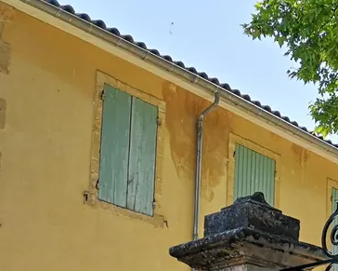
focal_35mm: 87
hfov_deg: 20.2
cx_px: 436
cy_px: 389
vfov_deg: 16.3
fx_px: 870
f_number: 1.8
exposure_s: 1/692
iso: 50
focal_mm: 5.58
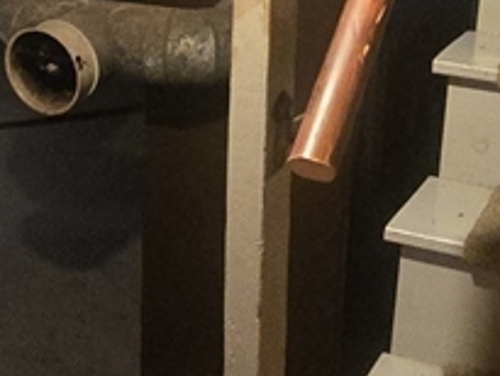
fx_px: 939
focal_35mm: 65
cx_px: 359
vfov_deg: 21.8
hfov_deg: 29.5
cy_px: -5
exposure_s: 1/40
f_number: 2.2
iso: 1250
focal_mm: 2.2
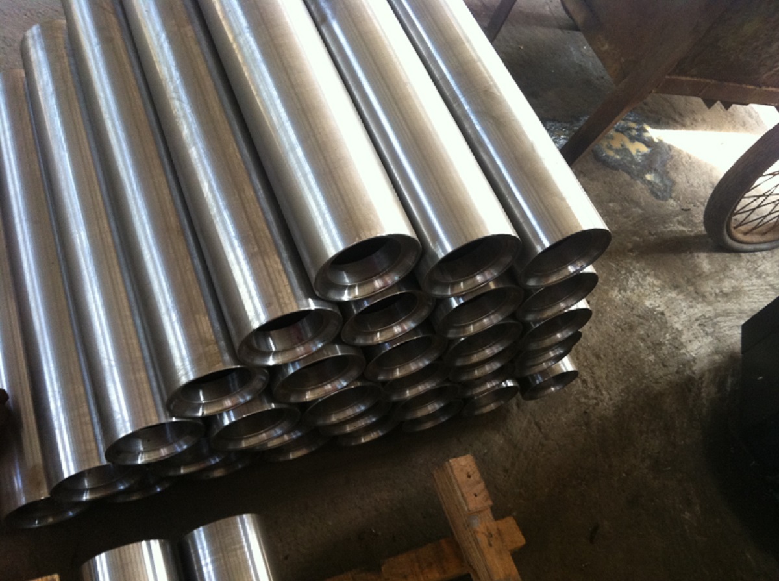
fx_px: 786
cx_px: 390
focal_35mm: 35
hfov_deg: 52.7
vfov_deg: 40.6
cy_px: 290
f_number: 2.8
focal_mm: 3.85
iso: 125
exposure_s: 1/15
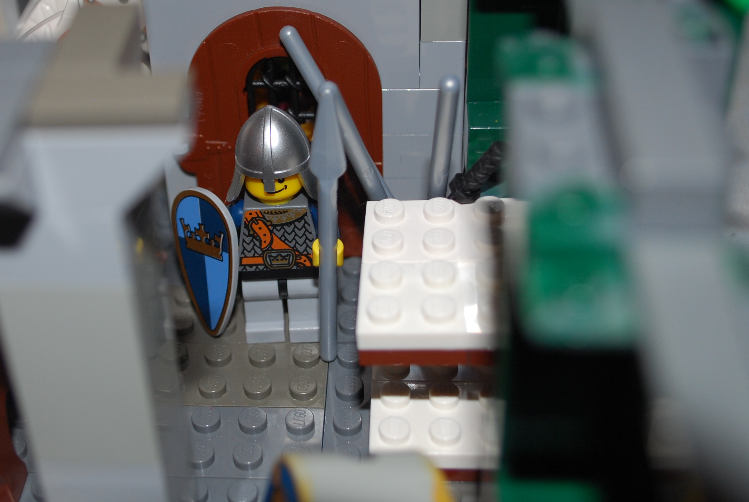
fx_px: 1250
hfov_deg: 33.2
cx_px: 272
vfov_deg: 22.6
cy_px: 200
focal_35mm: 60
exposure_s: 1/60
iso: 200
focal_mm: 24
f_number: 4.2
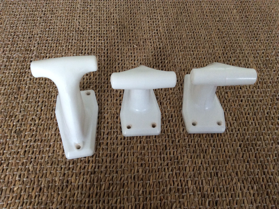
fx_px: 258
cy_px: 104
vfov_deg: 44.1
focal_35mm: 32
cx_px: 140
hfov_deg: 56.9
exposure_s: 1/25
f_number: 2.4
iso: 160
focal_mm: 3.3
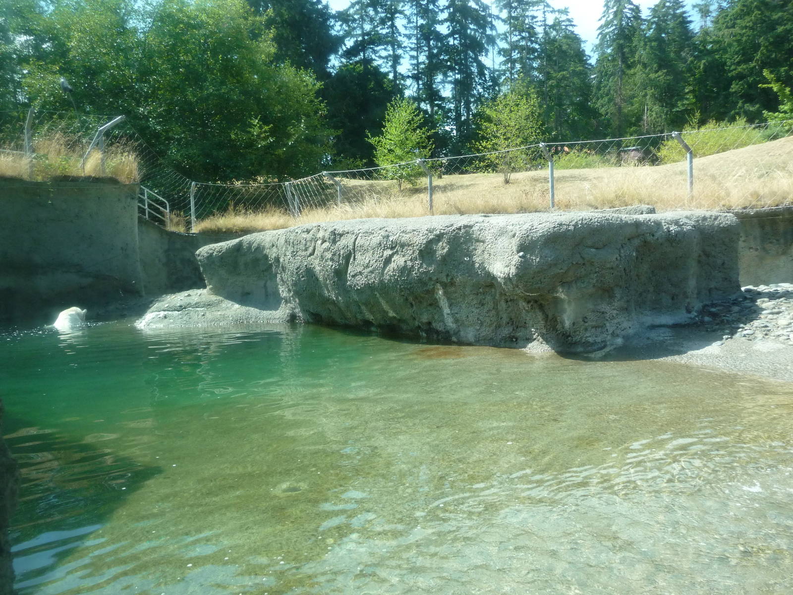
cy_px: 298
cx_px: 396
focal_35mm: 32
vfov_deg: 44.2
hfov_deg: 56.8
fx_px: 733
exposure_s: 1/500
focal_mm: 5.3
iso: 200
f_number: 3.5
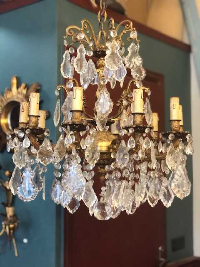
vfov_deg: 33.8
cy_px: 134
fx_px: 439
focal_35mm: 57
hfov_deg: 25.7
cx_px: 100
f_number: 2.8
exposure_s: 1/33
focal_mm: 6.6
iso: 320
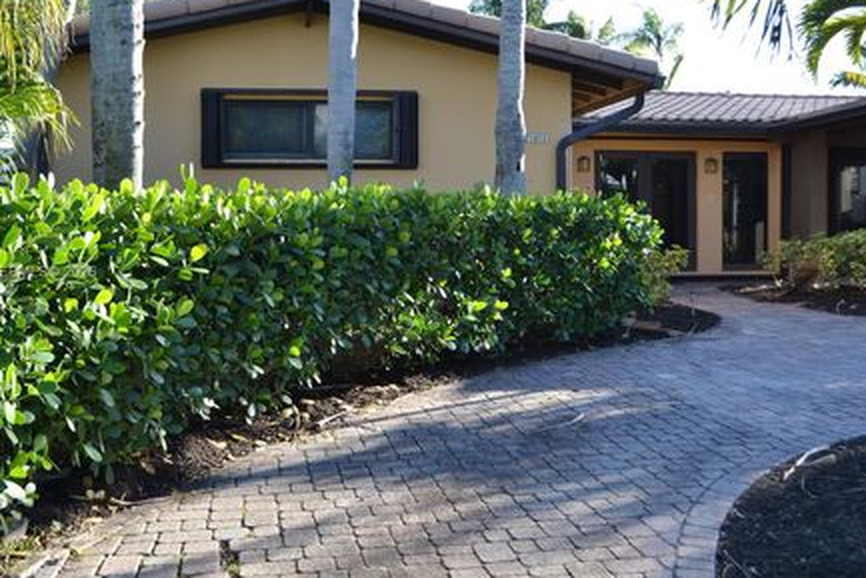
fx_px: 1083
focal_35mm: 45
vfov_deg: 29.9
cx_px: 402
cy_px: 273
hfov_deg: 43.6
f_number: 6.3
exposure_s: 1/80
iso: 100
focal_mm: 26
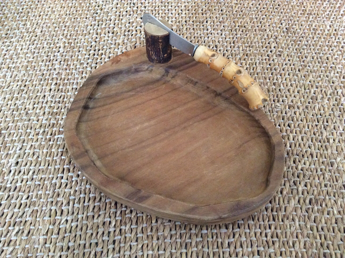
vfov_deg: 44.1
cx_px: 172
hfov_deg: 56.9
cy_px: 129
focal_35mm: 32
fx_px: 318
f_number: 2.4
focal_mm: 3.3
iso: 320
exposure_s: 1/25
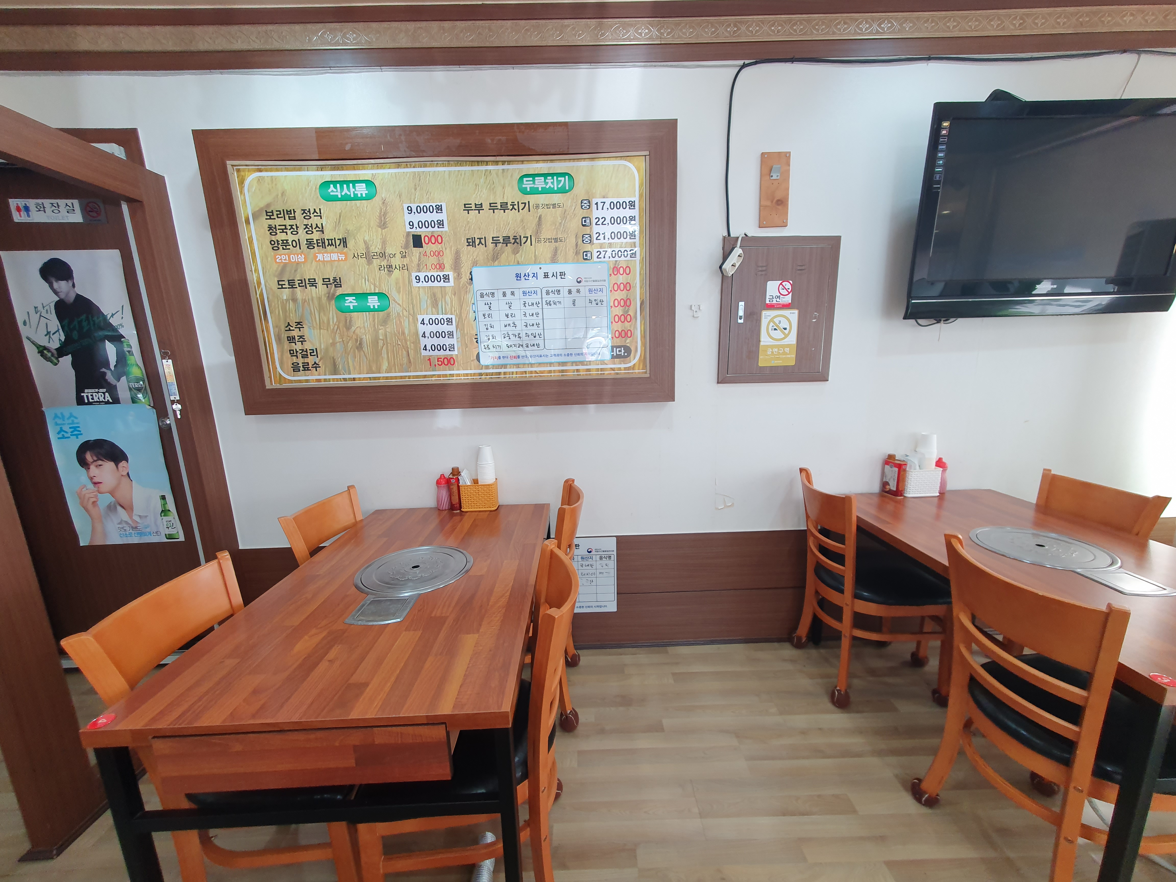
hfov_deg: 106.2
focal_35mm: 13
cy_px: 441
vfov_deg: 89.9
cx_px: 588
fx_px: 442
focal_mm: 1.8
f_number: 2.2
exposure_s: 1/60
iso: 80
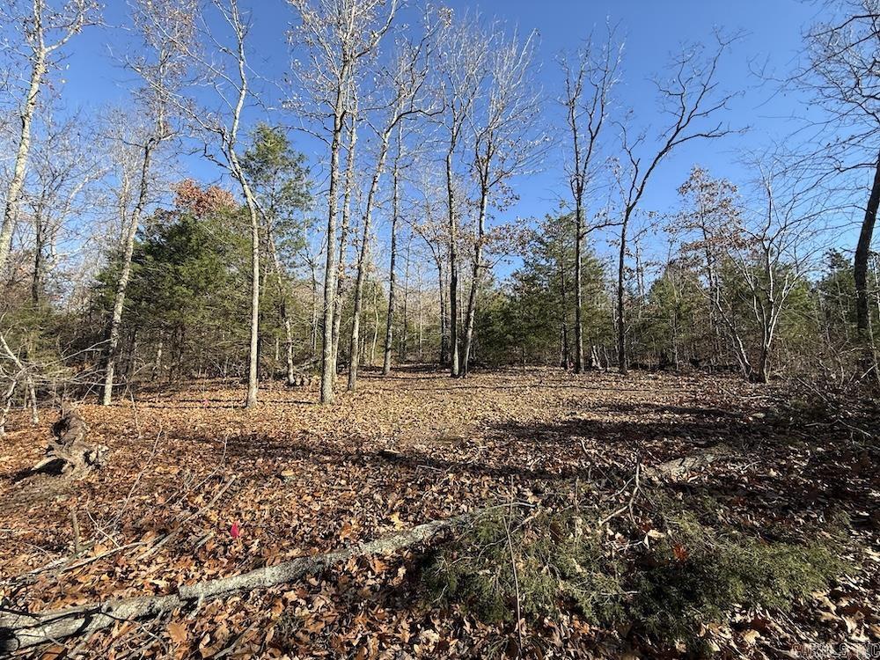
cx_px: 440
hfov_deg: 102.1
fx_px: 356
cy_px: 330
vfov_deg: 85.7
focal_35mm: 14
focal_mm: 2.22
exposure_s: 1/734
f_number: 2.2
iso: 50
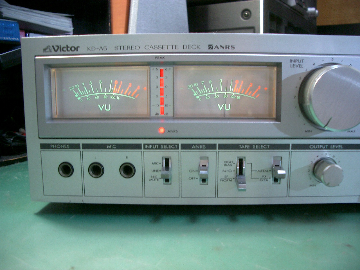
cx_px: 180
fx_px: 364
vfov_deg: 40.7
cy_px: 135
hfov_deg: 52.6
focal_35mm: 35
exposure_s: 1/10
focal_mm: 5.8
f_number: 2.6
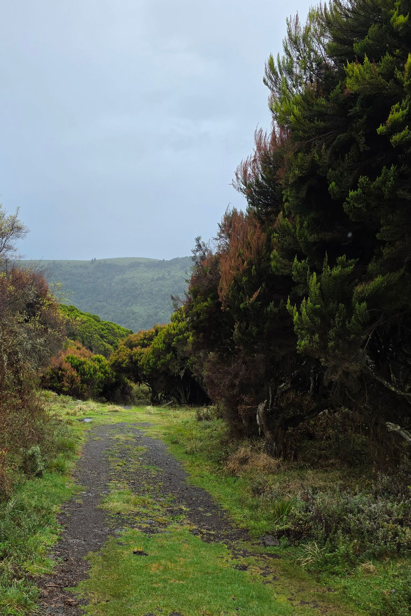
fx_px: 582
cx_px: 103
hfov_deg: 37.9
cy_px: 355
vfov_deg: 55.6
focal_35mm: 34
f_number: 1.7
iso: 80
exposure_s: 1/1967
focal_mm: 6.3
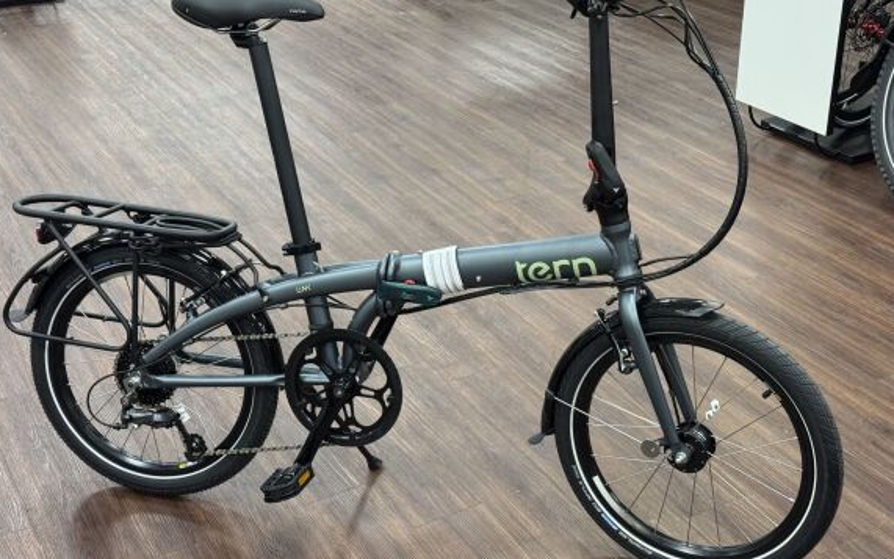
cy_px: 266
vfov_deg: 24.9
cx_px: 451
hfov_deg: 38.9
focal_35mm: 52
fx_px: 1267
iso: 160
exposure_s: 1/50
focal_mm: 6.76
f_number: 1.78
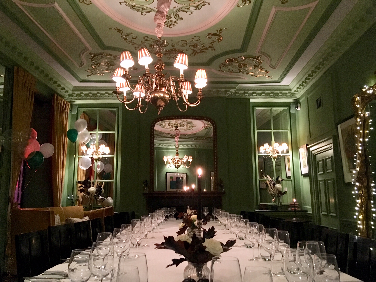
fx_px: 315
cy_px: 141
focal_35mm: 29
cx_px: 188
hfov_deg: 61.7
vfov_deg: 48.2
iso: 250
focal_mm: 4.15
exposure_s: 1/17
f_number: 2.2
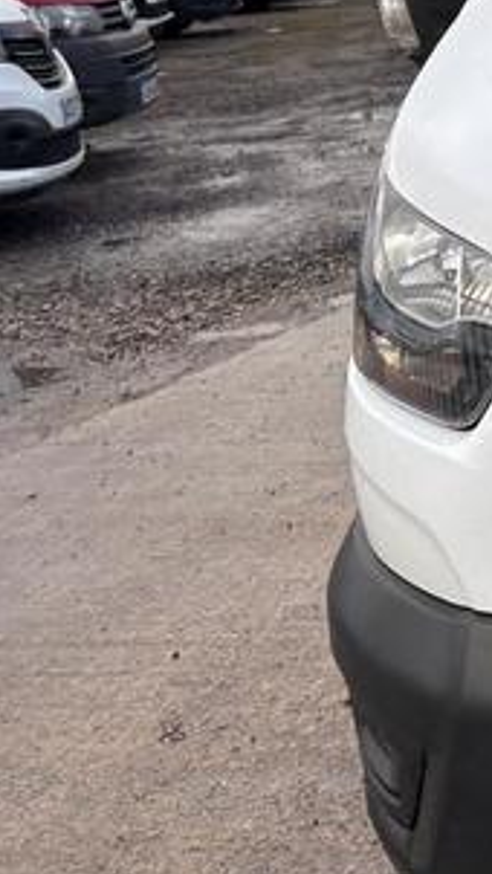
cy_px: 168
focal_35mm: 84
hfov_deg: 11.7
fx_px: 1947
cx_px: 1201
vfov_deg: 24.9
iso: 50
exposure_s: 1/618
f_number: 1.6
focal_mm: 5.96
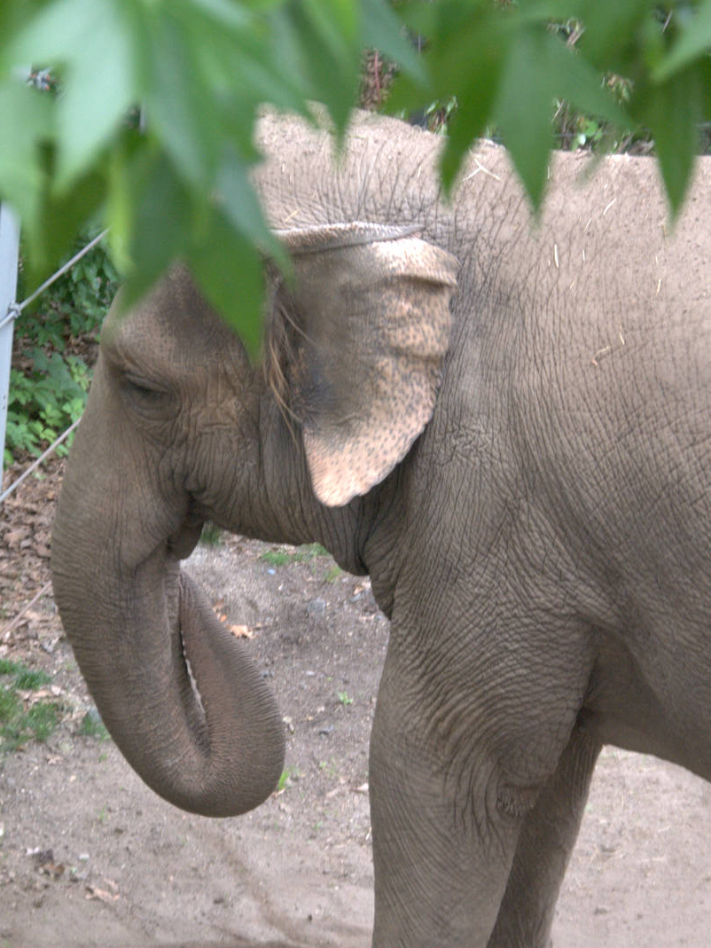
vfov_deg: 11.4
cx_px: 352
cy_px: 474
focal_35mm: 173
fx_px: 4737
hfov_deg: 8.6
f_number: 5.6
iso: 800
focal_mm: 80
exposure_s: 1/160
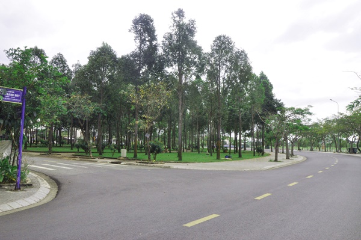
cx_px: 180
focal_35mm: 27
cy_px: 120
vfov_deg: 47.9
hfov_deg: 67.4
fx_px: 271
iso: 640
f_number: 18
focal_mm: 18
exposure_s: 1/200
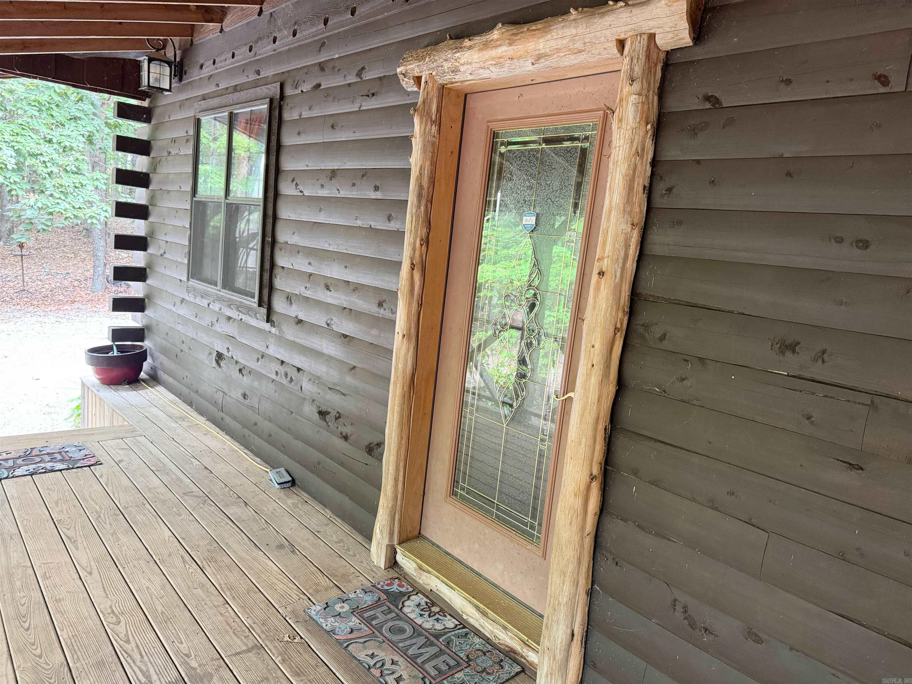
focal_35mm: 24
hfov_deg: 71.6
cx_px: 456
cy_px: 342
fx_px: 632
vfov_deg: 56.8
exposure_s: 1/60
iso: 500
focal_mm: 6.76
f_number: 1.78
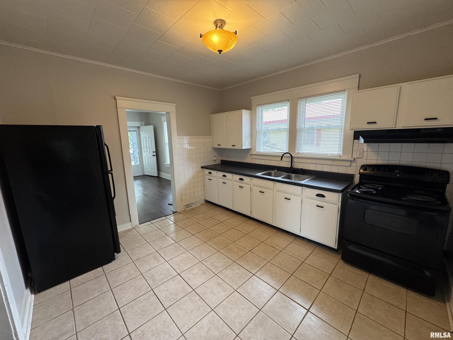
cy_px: 170
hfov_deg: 102.1
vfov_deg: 85.7
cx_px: 226
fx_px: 183
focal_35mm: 14
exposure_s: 1/120
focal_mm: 2.22
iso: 250
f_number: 2.2
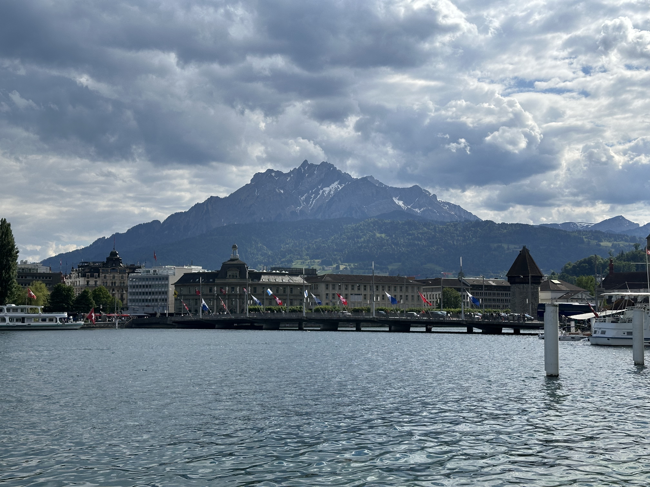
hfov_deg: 39.7
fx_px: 901
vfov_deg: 30.3
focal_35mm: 48
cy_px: 244
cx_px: 325
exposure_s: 1/7634
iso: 64
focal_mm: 6.86
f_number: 1.78
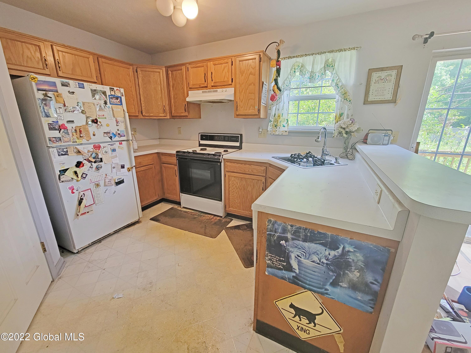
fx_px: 177
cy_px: 176
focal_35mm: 13
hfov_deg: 106.2
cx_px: 236
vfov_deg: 89.9
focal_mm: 2.2
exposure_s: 1/60
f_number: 2.2
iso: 200
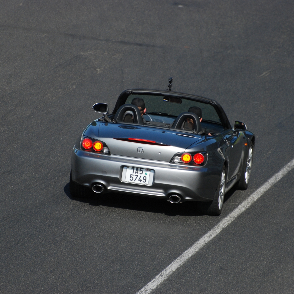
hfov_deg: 3.1
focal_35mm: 573
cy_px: 147
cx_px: 150
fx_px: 5506
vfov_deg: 3.1
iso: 400
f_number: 5.6
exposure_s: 1/1600
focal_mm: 300
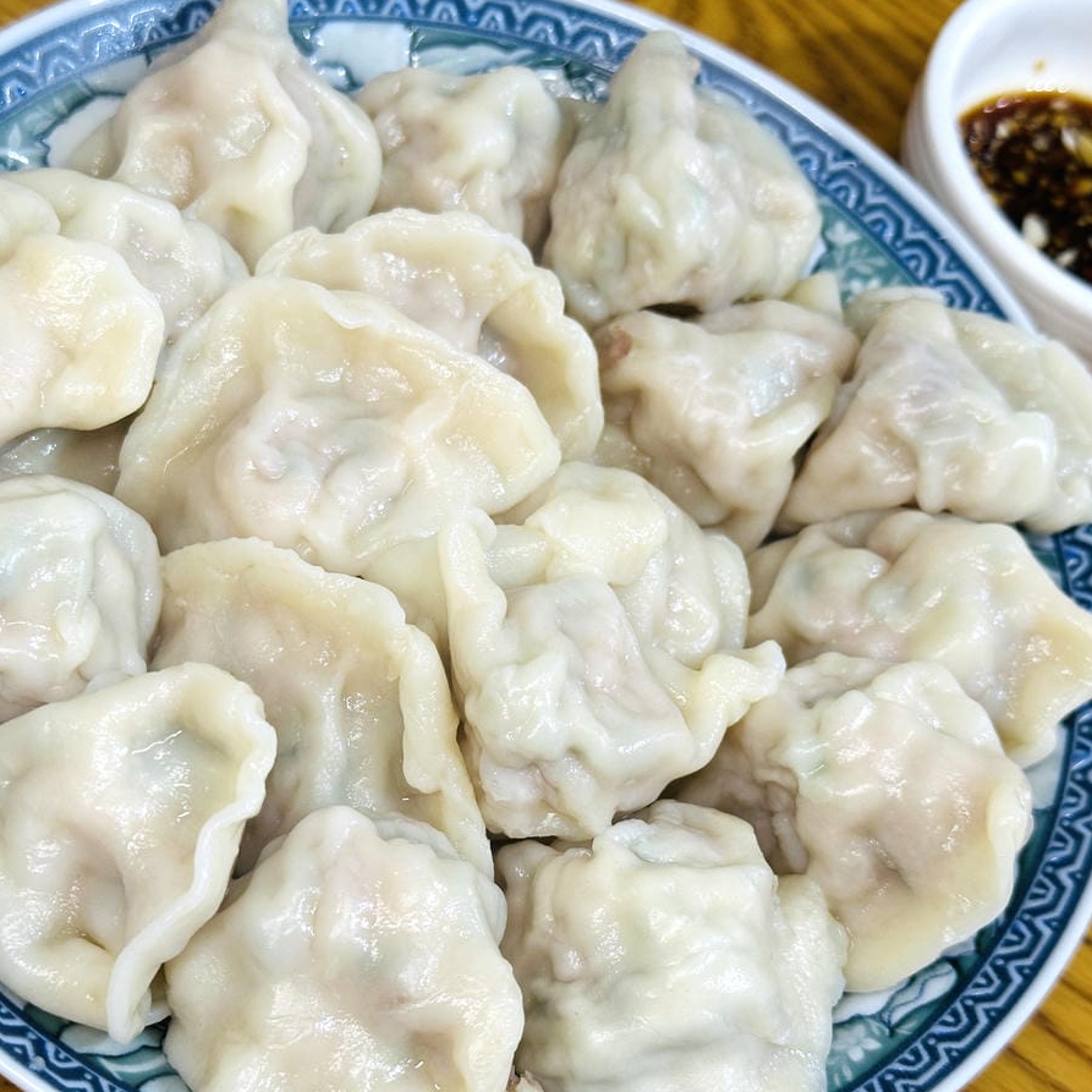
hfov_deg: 30.0
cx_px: 467
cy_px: 547
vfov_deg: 30.0
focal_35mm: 57
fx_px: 2034
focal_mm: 6.86
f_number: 1.78
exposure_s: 1/60
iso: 100
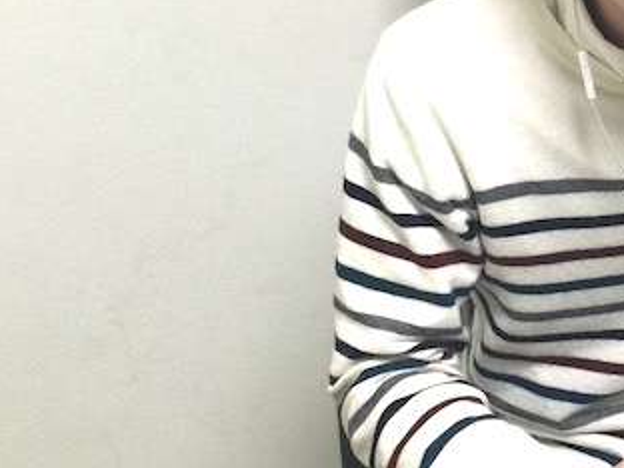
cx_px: 636
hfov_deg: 23.3
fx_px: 1442
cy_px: 150
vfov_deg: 18.4
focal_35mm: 80
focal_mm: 4.15
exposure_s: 1/15
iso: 64
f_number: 2.2
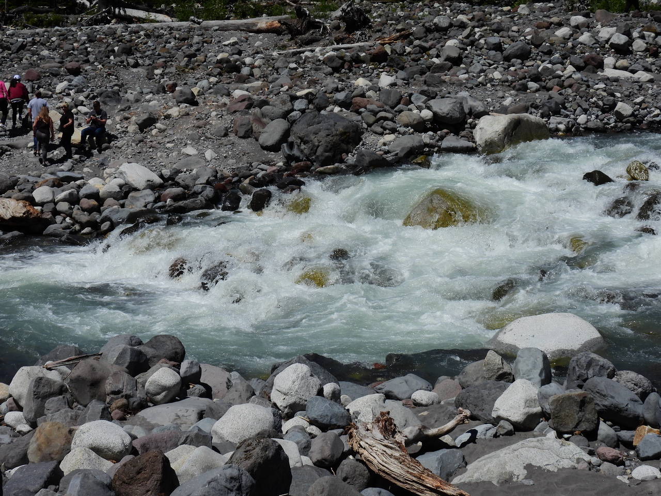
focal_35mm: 70
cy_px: 248
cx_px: 330
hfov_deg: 27.8
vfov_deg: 21.0
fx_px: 1337
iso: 100
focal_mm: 12.5
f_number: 5
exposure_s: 1/2000
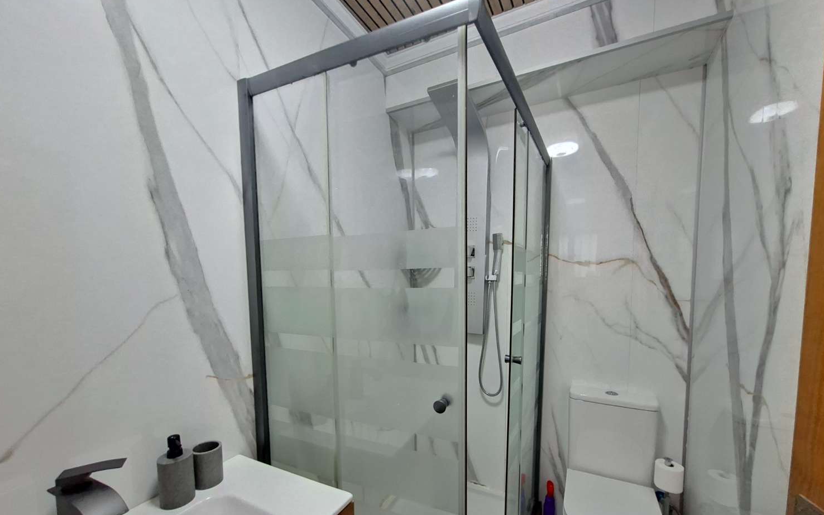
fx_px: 314
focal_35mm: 14
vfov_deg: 77.8
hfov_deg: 105.3
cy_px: 308
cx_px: 414
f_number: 2.2
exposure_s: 1/25
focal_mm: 1.74
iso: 320
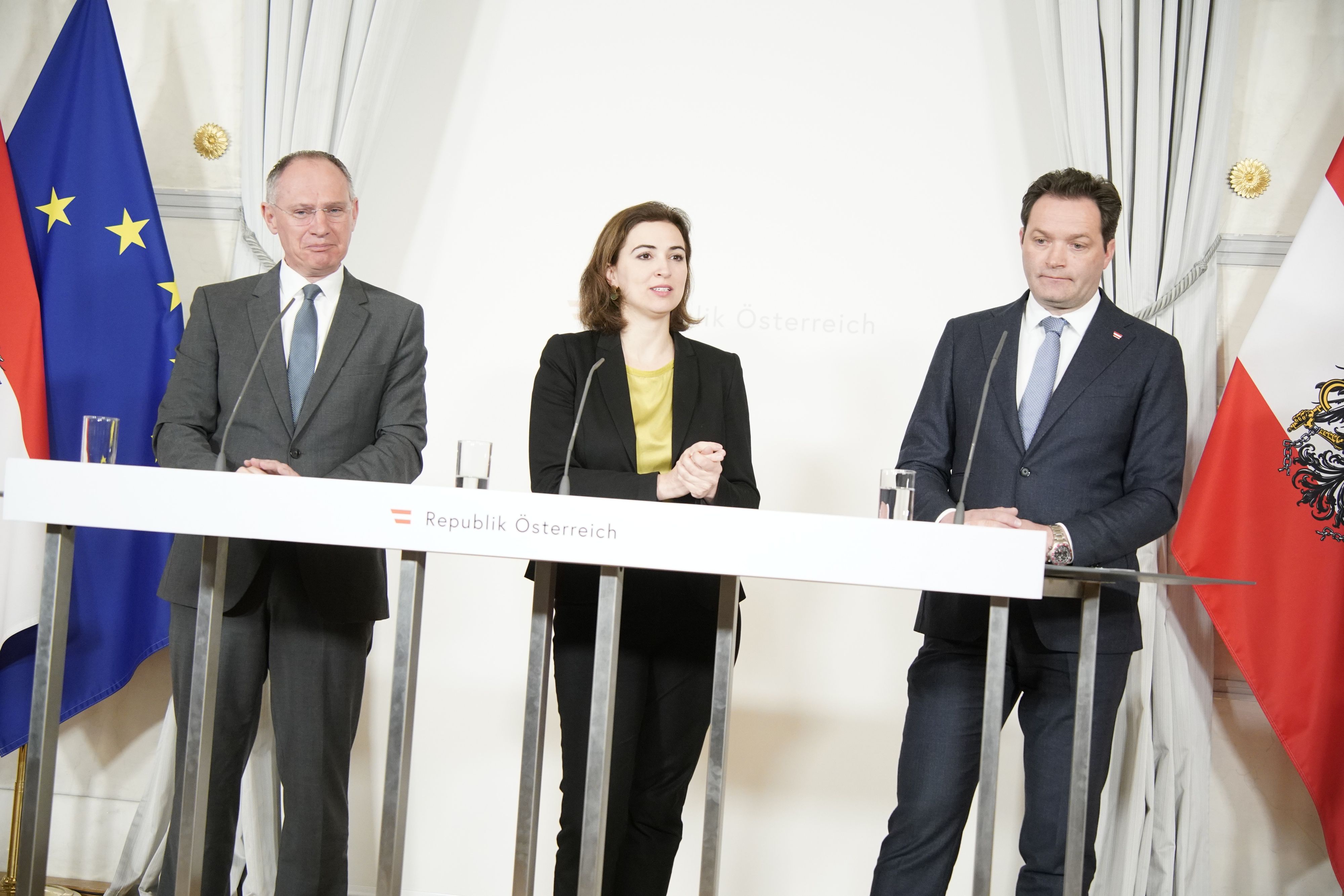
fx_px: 1979
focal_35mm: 53
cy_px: 448
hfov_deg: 37.5
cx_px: 672
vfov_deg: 25.5
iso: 4000
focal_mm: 53
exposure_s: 1/200
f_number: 3.5
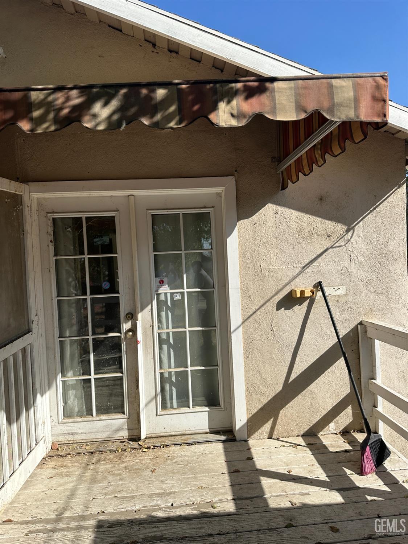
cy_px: 272
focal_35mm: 24
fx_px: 377
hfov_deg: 56.8
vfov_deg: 71.6
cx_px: 204
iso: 80
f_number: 1.78
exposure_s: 1/4762
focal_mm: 6.86
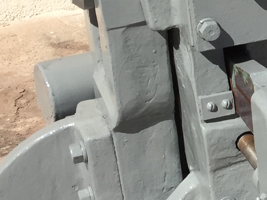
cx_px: 484
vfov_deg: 11.8
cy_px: 92
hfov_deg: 13.9
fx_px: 972
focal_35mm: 126
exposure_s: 1/3049
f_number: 2.2
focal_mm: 4.15
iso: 32
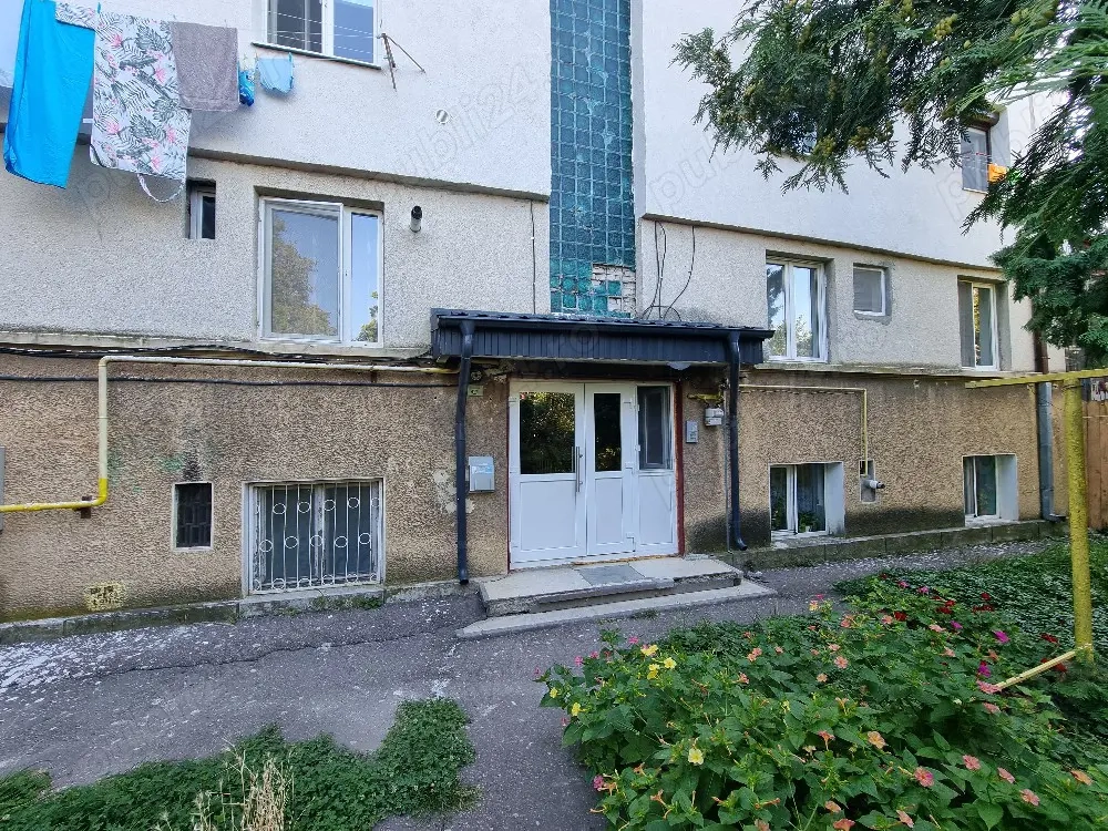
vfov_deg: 89.9
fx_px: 416
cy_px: 416
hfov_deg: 106.2
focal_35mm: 13
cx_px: 554
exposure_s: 1/119
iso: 50
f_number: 2.2
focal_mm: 2.2
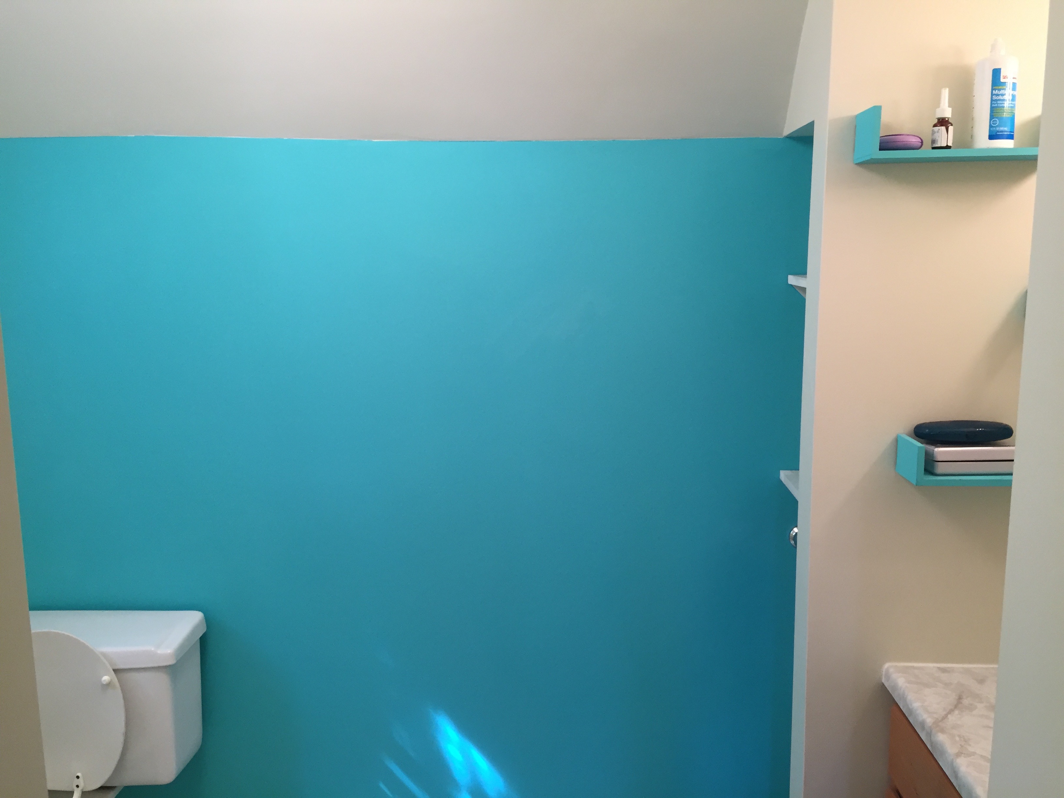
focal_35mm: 29
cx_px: 532
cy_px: 399
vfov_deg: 48.2
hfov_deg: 61.7
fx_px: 891
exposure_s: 1/30
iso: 80
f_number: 2.2
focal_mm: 4.15
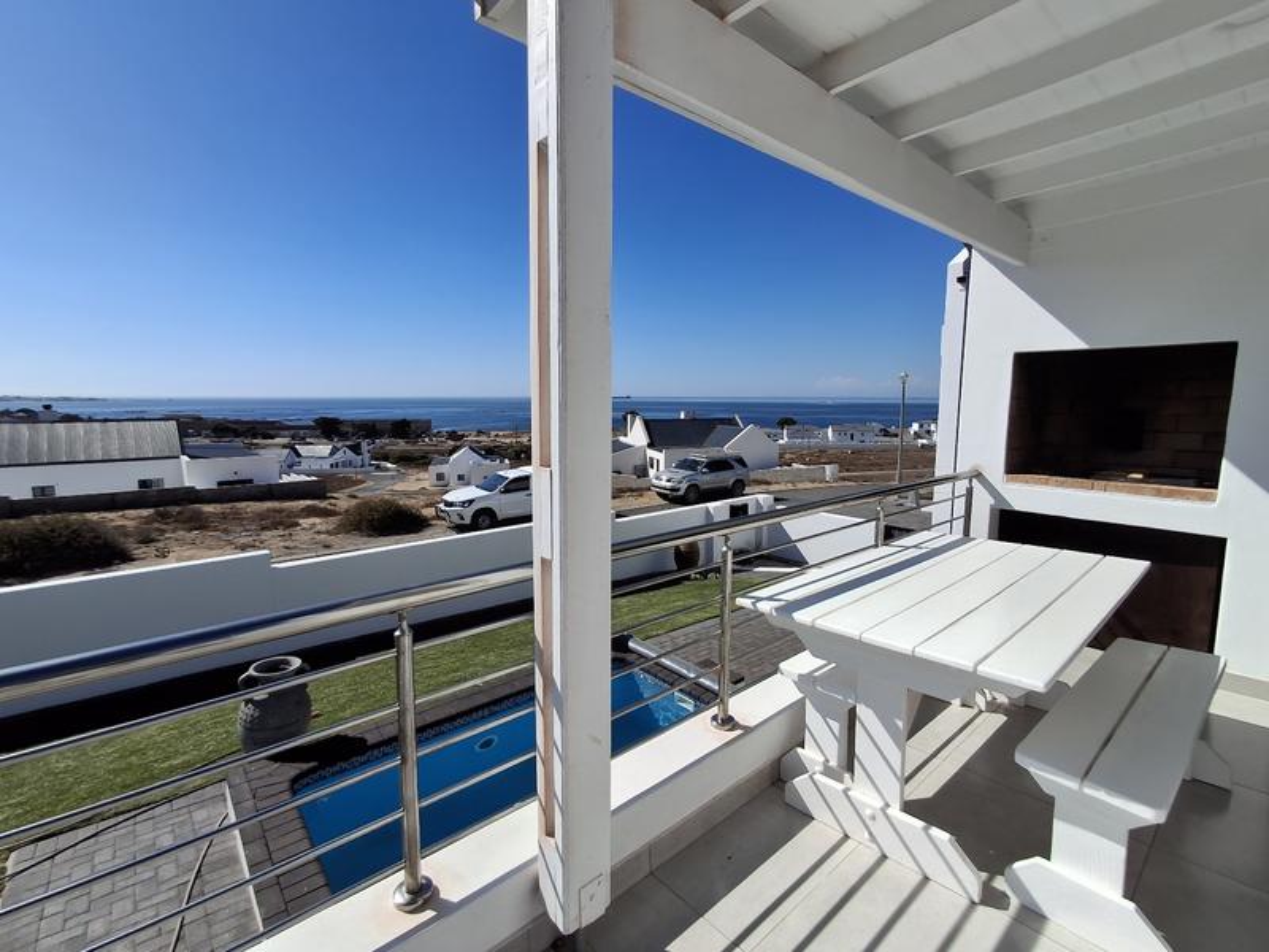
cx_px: 634
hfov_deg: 94.5
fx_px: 587
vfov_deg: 78.1
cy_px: 476
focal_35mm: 16
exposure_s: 1/2695
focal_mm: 1.64
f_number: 2.2
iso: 40
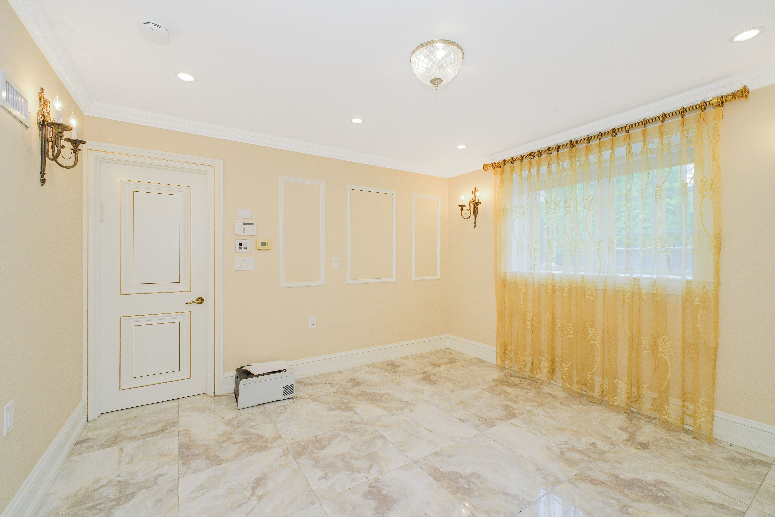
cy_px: 258
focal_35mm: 15
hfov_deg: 100.4
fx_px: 323
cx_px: 388
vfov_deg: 77.3
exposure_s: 1/60
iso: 640
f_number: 8
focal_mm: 10
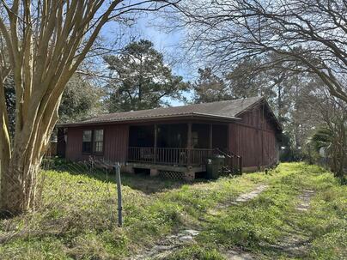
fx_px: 241
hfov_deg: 71.6
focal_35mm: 24
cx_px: 174
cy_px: 130
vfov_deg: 56.8
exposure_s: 1/2353
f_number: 1.78
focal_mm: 6.86
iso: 80
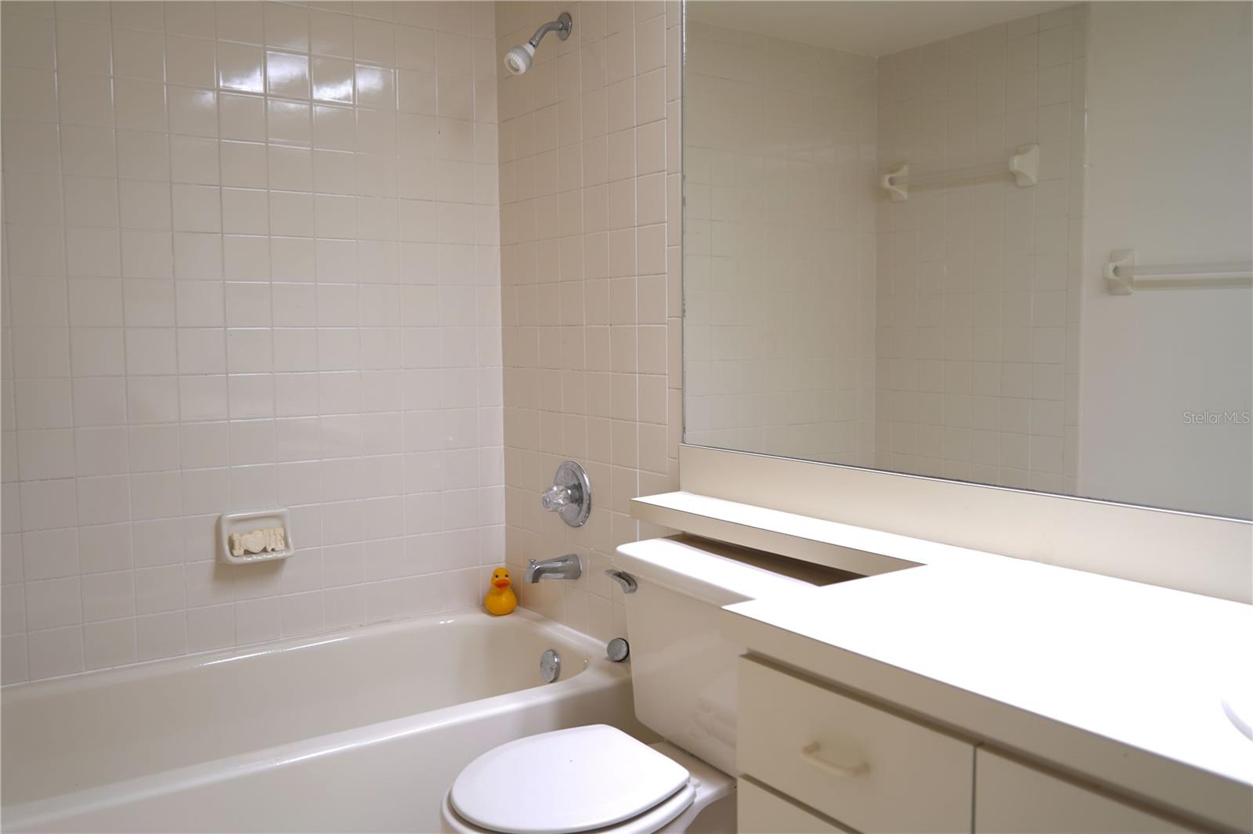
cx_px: 626
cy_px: 417
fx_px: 1009
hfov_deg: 63.7
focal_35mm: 29
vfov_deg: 44.9
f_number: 4
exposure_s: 1/4
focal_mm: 29
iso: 100
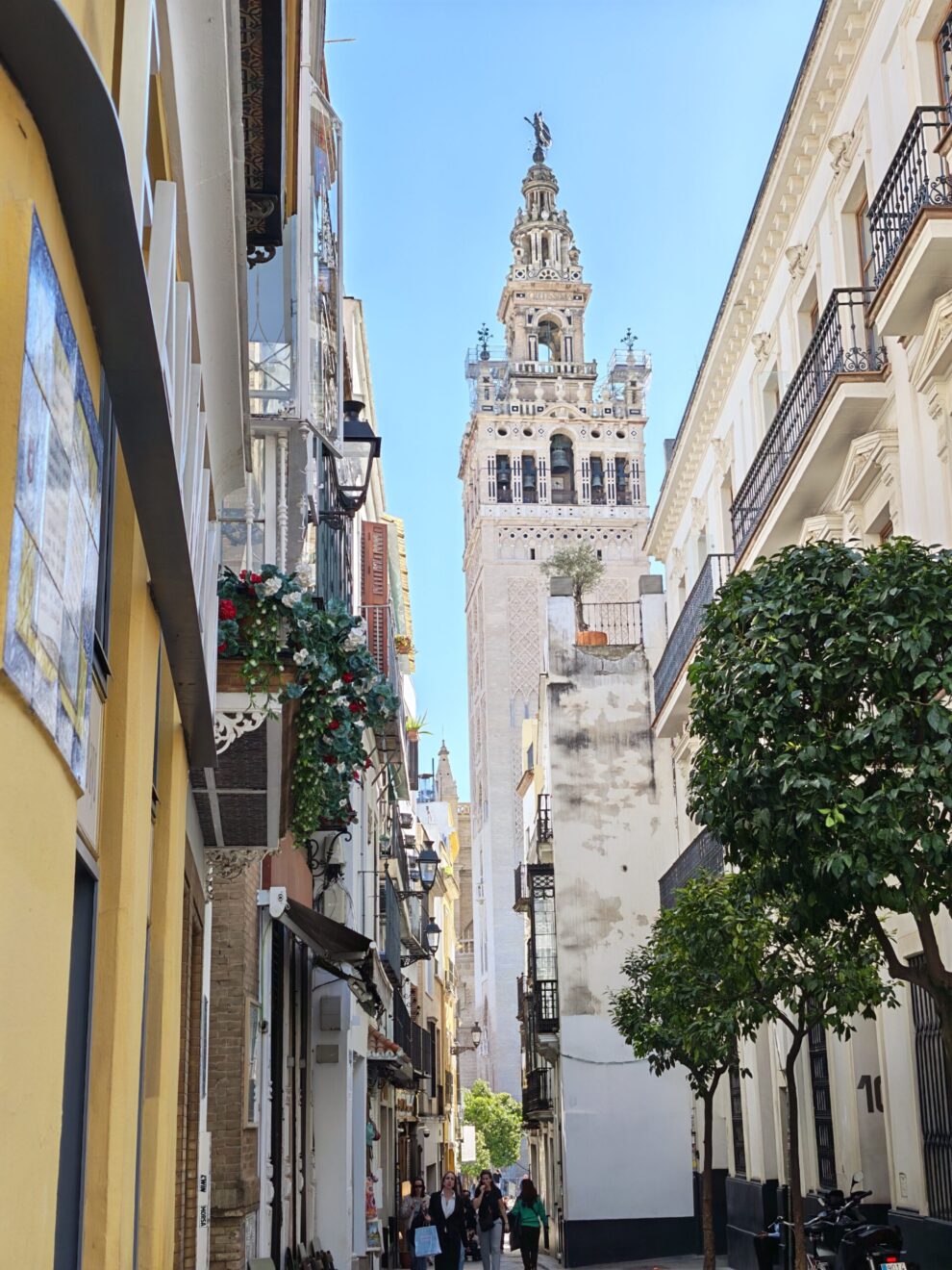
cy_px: 635
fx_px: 1687
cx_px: 476
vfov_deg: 41.2
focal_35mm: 46
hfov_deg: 31.5
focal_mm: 6.55
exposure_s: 1/750
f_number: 1.6
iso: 50
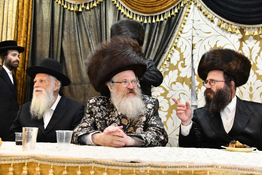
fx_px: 320
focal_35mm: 44
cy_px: 88
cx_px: 131
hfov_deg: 44.5
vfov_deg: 30.5
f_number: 5.6
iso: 1250
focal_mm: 44
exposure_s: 1/125
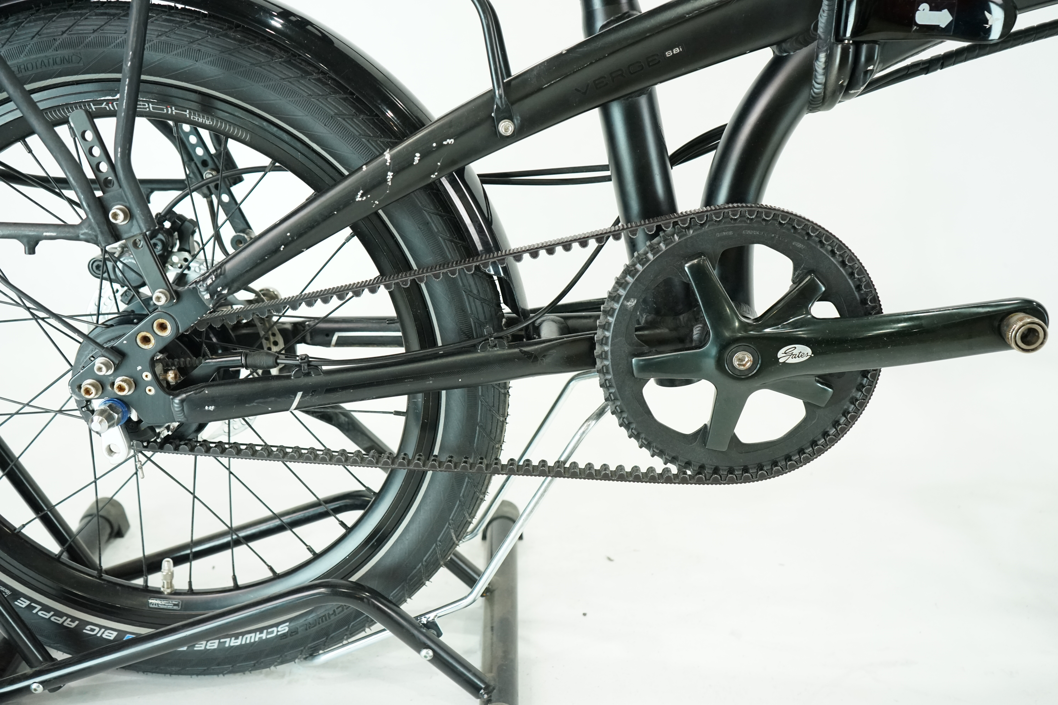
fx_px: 970
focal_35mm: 33
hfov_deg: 57.2
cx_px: 529
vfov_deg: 40.0
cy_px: 352
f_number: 5
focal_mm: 33
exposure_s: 1/200
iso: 2500
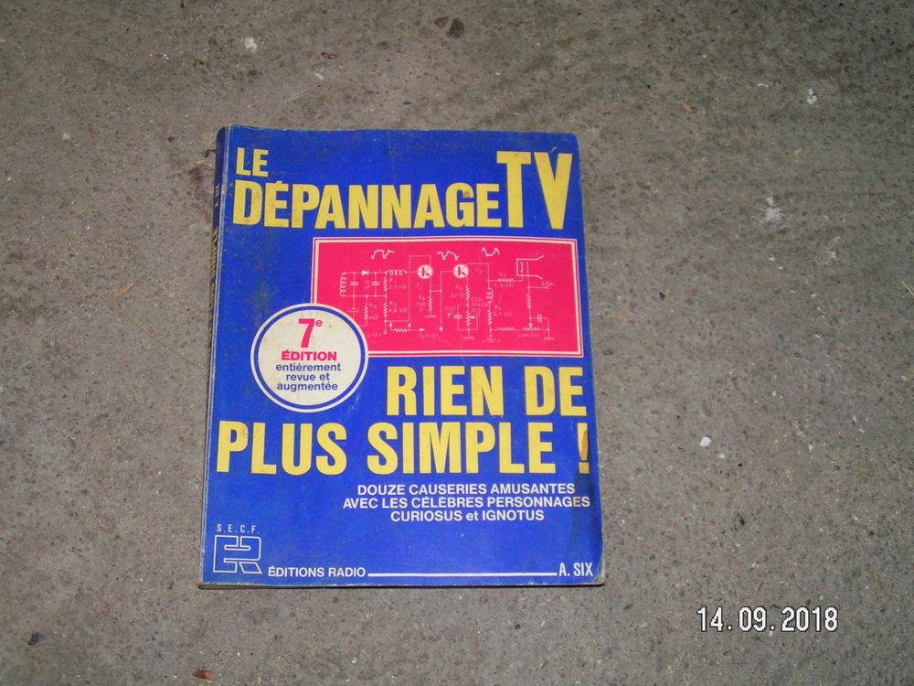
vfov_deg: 30.9
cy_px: 343
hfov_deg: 40.4
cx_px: 457
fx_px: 1241
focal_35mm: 47
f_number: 2.8
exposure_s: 1/50
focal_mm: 7.3
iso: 200
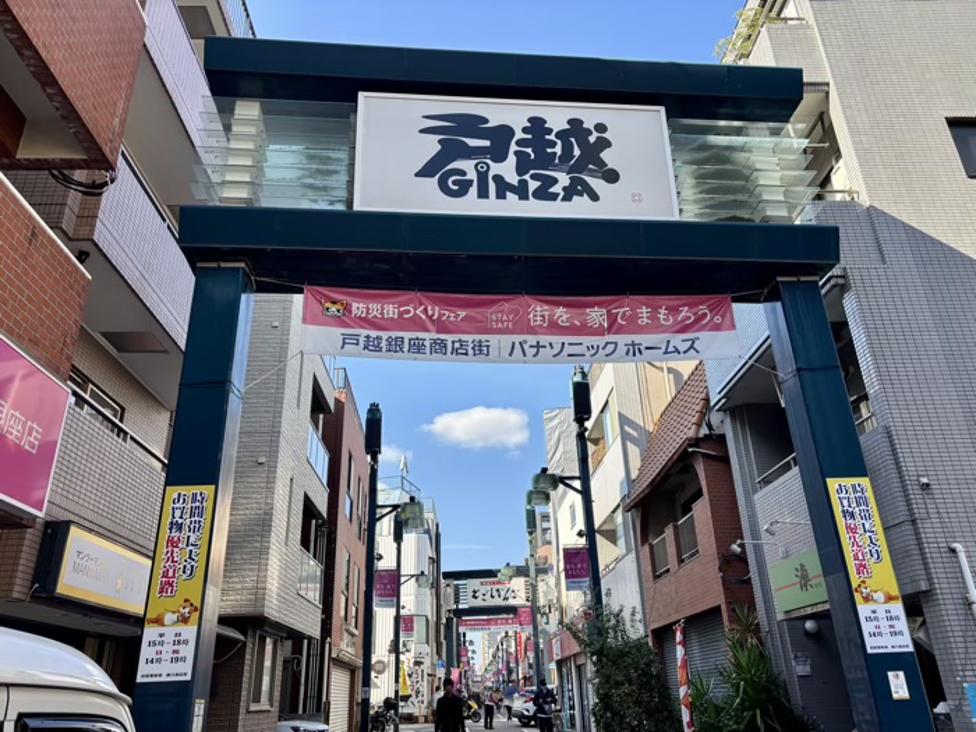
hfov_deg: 67.3
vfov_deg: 53.1
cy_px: 366
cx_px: 488
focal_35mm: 26
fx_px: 733
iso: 50
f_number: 1.6
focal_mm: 5.96
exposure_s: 1/927
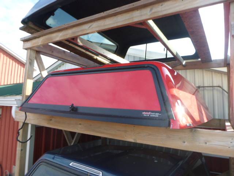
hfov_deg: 69.4
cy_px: 88
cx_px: 117
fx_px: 169
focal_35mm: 25
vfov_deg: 54.9
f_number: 3.9
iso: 100
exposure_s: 1/100
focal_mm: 4.5
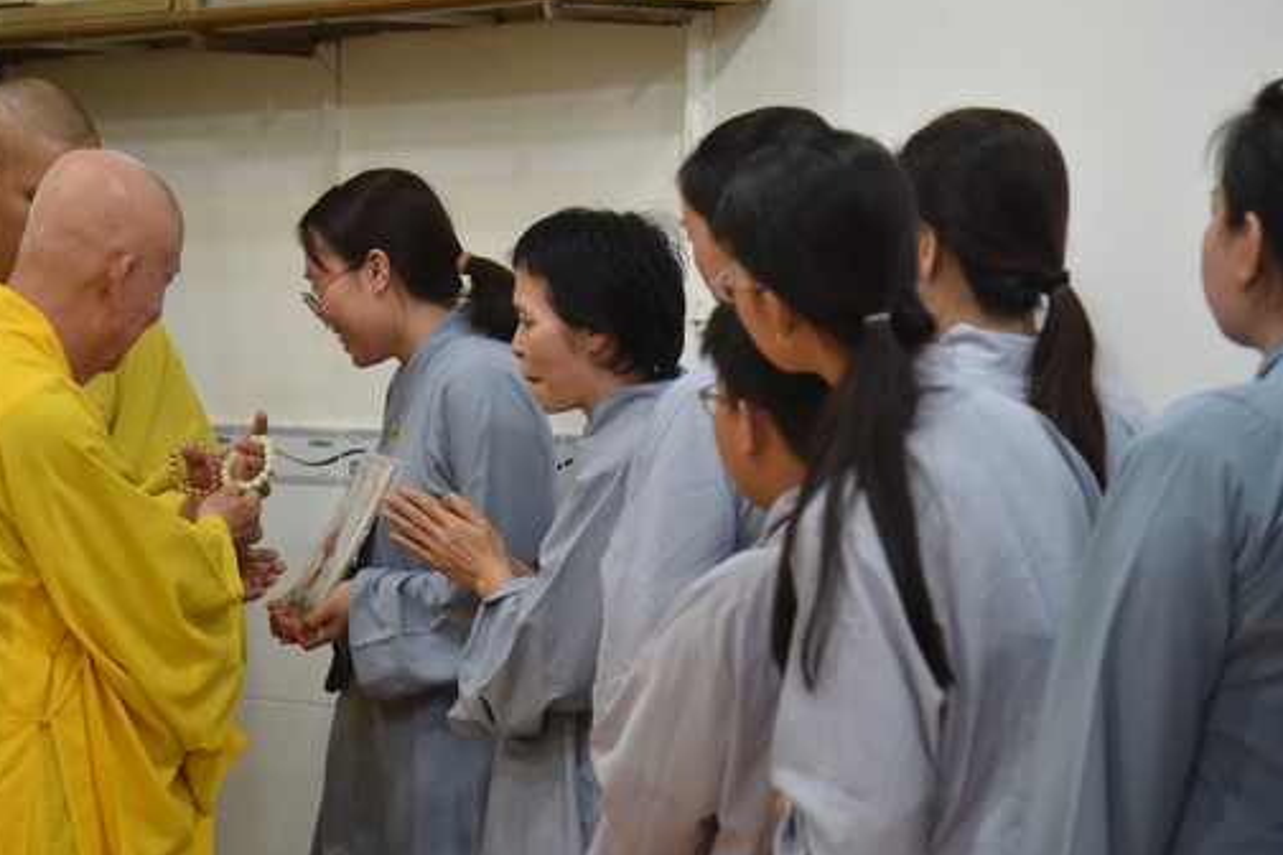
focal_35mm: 129
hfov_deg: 15.9
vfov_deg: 10.6
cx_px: 524
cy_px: 356
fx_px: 4597
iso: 900
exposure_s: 1/125
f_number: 4
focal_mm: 100
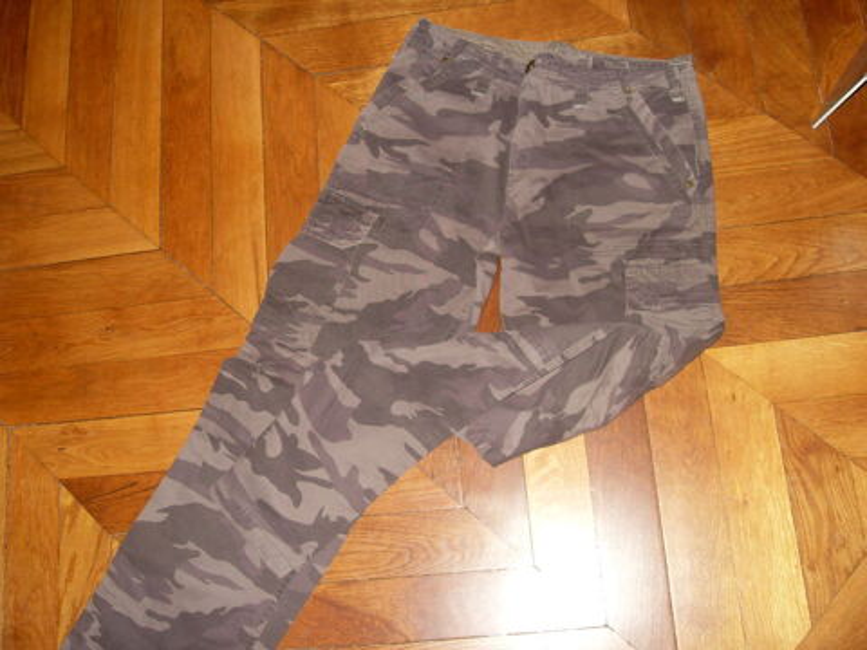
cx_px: 434
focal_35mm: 35
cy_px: 325
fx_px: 877
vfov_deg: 40.7
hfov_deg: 52.6
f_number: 2.8
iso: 100
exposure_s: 1/45
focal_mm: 6.3
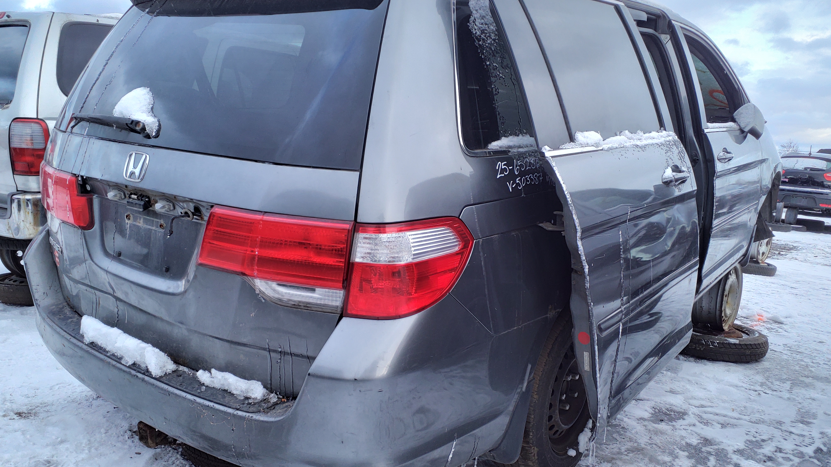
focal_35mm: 29
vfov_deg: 40.2
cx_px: 419
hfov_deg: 66.1
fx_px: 639
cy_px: 249
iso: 64
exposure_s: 1/60
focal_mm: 3.58
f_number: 1.9
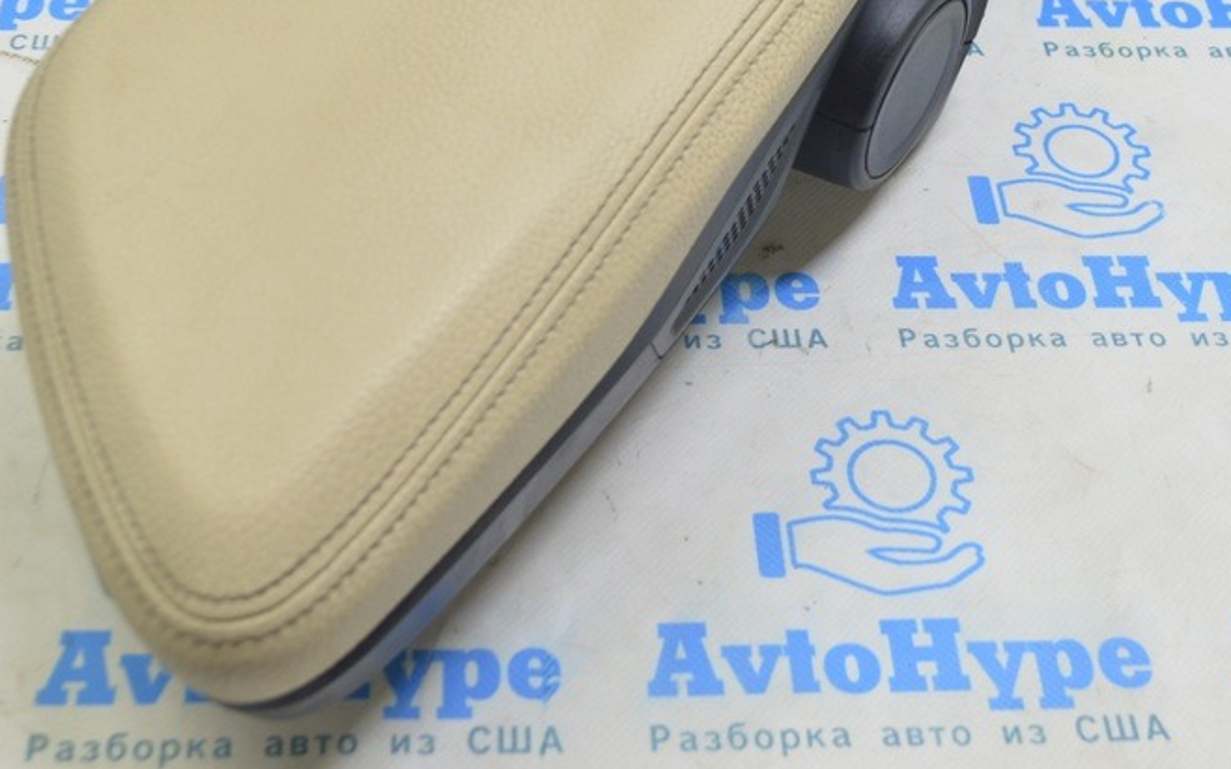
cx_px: 557
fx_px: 1912
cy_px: 167
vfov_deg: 22.5
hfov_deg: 35.7
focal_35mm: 57
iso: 400
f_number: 5.6
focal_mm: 24
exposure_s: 1/20
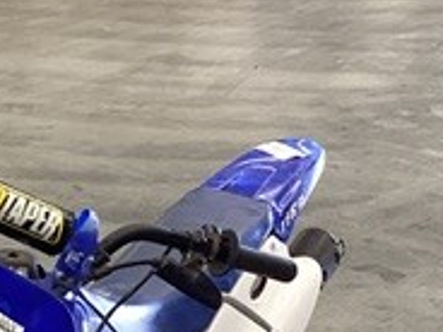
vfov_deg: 12.7
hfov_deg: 17.7
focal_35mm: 108
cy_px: 561
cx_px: -14
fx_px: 1382
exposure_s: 1/50
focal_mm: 3.3
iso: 80
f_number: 2.4
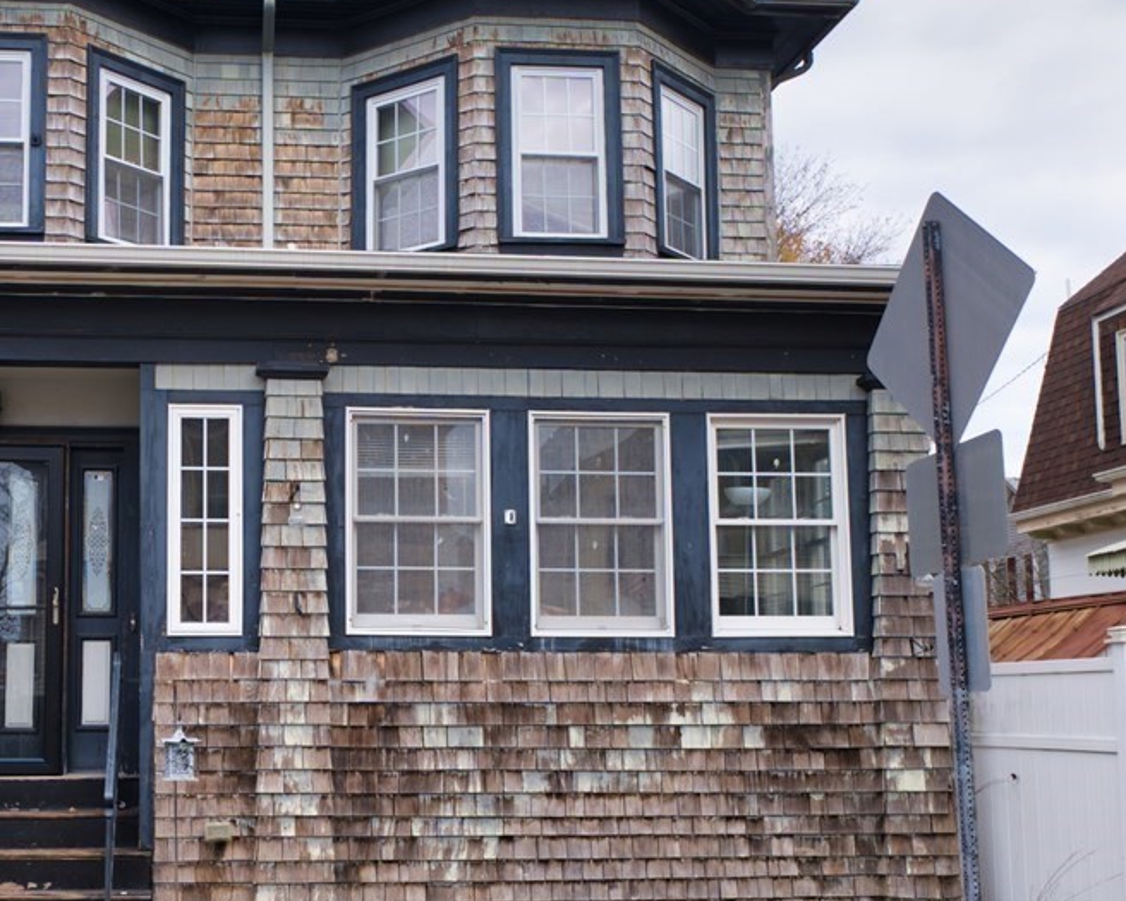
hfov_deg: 43.3
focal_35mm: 41
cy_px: 571
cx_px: 275
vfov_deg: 36.3
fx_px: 1367
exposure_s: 1/200
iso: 100
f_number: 3.5
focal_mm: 14
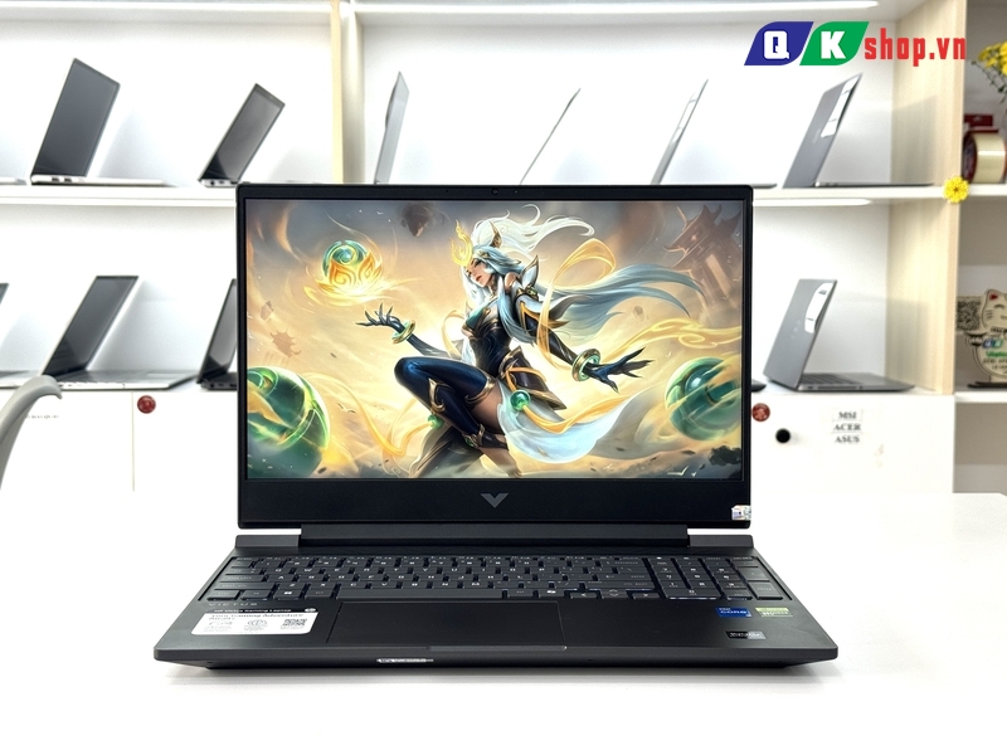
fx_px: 1396
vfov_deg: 30.3
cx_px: 504
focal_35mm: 48
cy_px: 378
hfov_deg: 39.7
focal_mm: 6.76
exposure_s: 1/160
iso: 50
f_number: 1.78
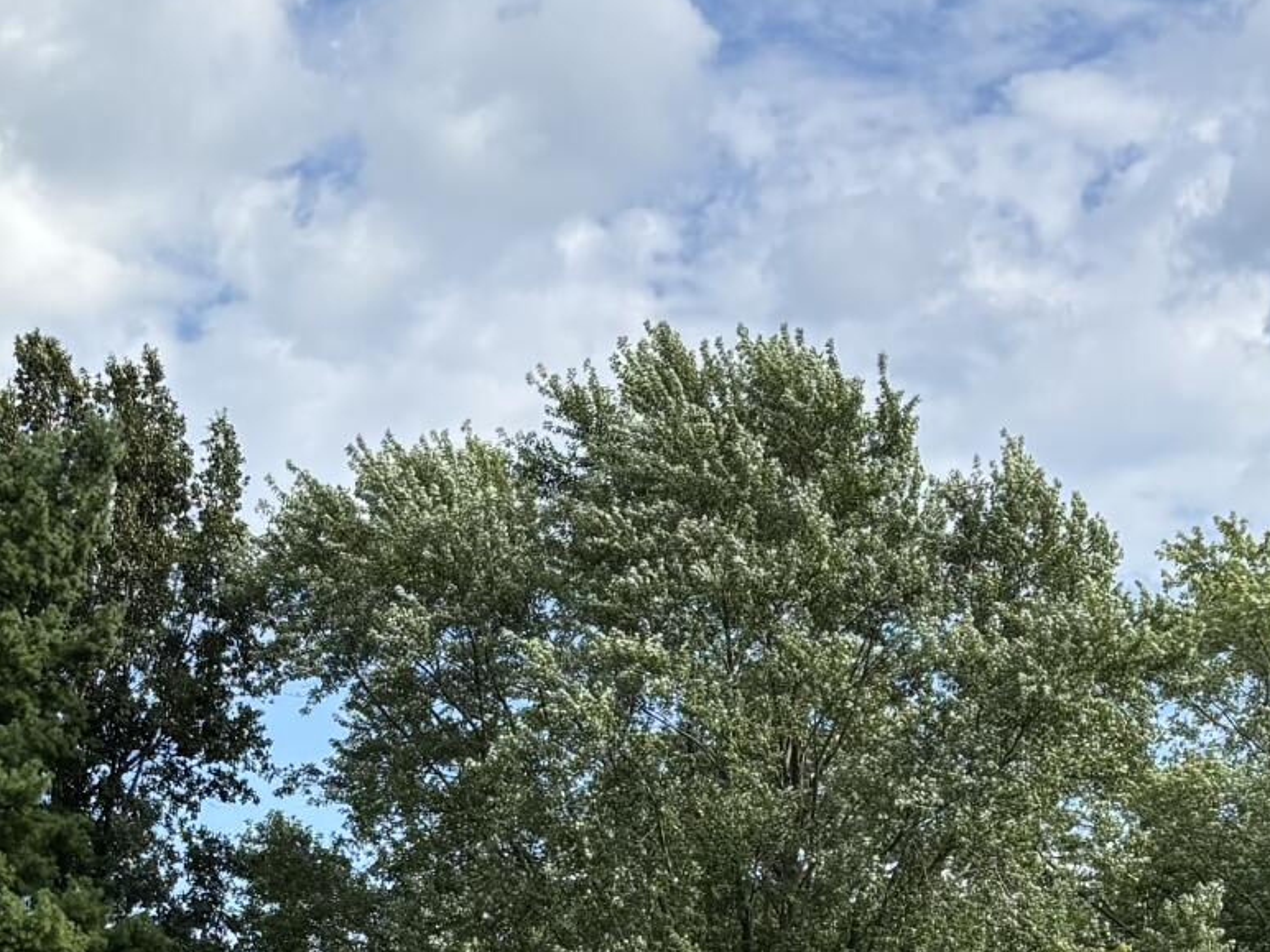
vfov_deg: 13.7
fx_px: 3706
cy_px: 1440
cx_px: 150
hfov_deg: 19.1
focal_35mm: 101
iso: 50
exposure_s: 1/2151
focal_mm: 5.96
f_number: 1.6
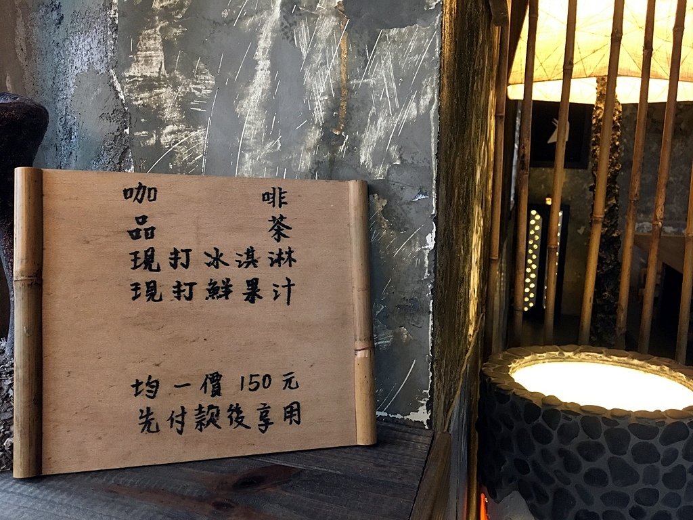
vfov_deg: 48.2
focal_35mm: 29
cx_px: 346
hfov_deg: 61.7
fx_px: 581
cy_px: 260
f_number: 2.2
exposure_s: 1/30
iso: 160
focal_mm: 4.15
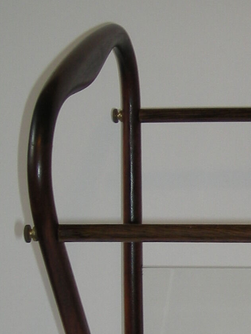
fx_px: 1238
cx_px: 398
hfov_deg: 11.1
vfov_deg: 15.1
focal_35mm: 128
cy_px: 331
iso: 50
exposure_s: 1/52.6
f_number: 2.8
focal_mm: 5.7
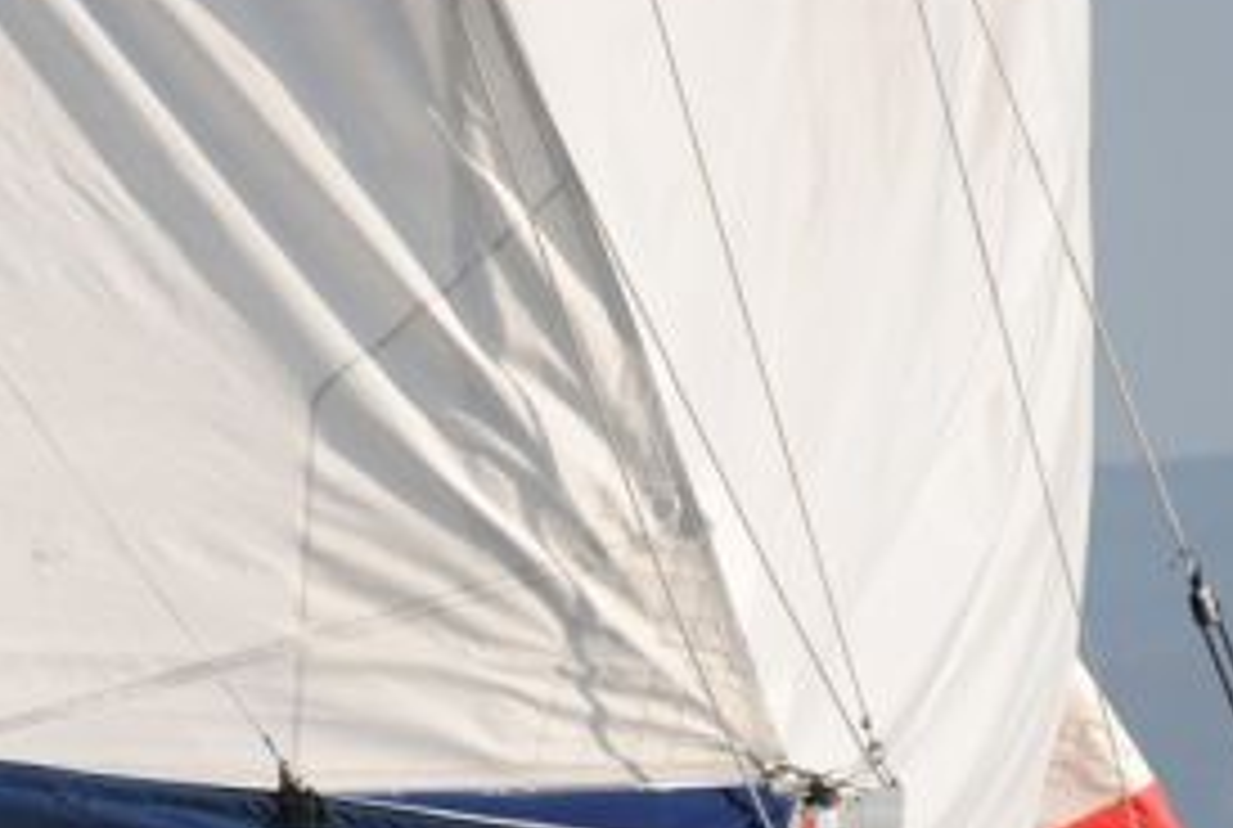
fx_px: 18791
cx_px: 428
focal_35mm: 547
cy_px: 1141
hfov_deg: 3.8
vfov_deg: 2.5
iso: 100
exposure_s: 1/500
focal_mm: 125
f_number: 5.6
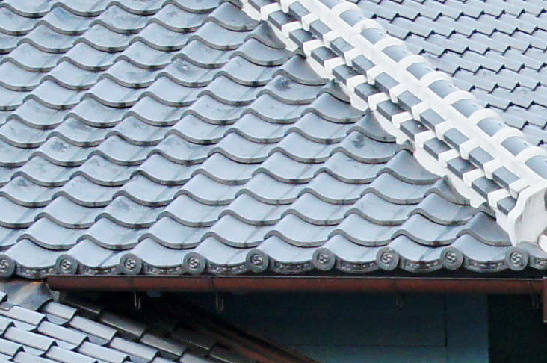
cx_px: 682
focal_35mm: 302
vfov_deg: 4.5
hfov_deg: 6.8
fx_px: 4583
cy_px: 589
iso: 640
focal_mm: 30
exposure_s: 1/50
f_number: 8
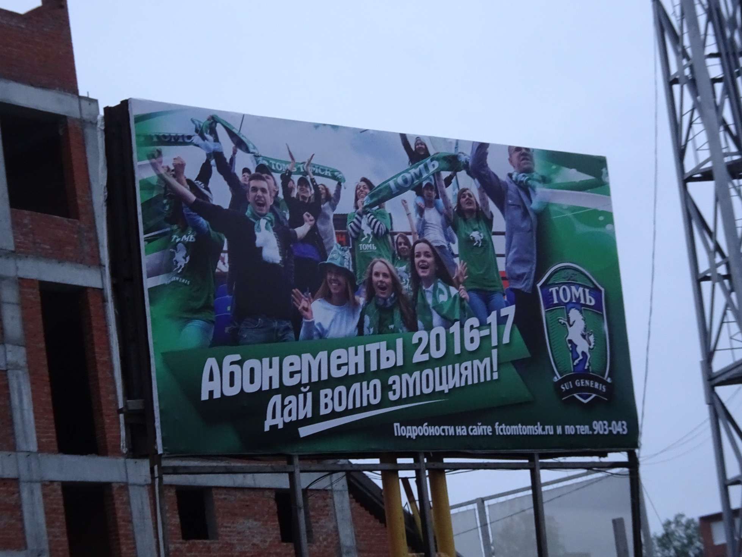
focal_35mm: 100
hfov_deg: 19.6
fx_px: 2144
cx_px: 371
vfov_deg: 14.8
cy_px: 278
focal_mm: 17.01
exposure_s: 1/30
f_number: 5
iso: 800
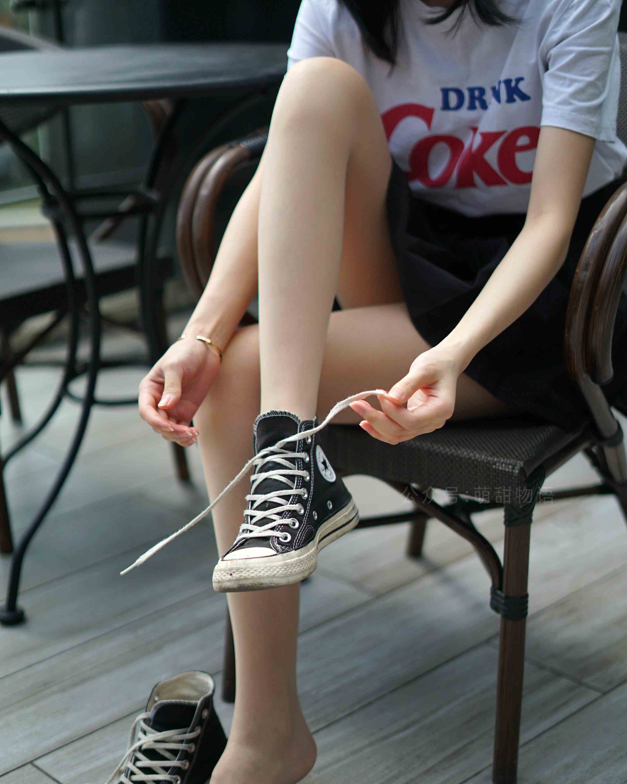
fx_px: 1322
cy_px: 435
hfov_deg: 26.7
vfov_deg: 33.0
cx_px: 316
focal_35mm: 57
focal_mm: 50
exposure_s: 1/4000
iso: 200
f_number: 1.8
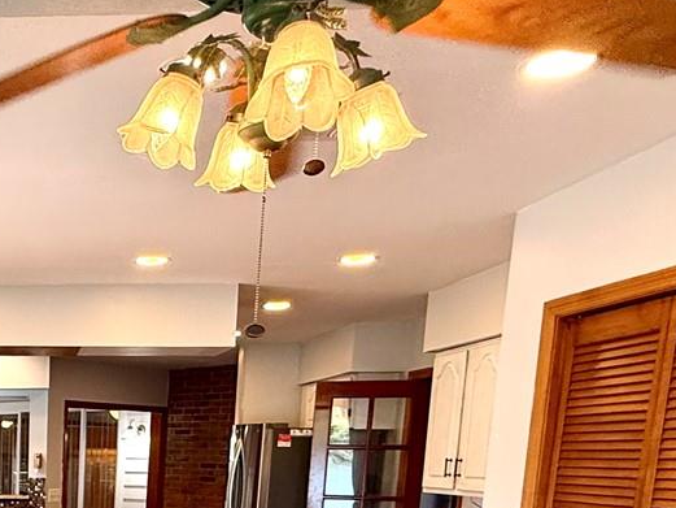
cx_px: -19
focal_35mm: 43
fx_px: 840
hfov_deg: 38.3
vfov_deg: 29.3
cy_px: 600
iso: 200
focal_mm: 2.22
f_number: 2.2
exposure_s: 1/120
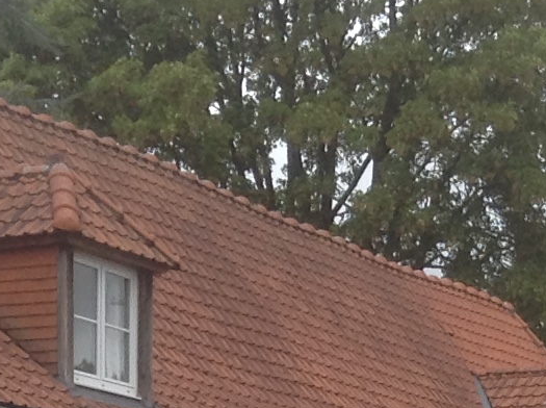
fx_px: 2567
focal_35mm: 163
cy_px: 769
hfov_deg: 12.1
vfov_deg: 8.7
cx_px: 458
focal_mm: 3.3
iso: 25
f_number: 2.4
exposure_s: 1/166
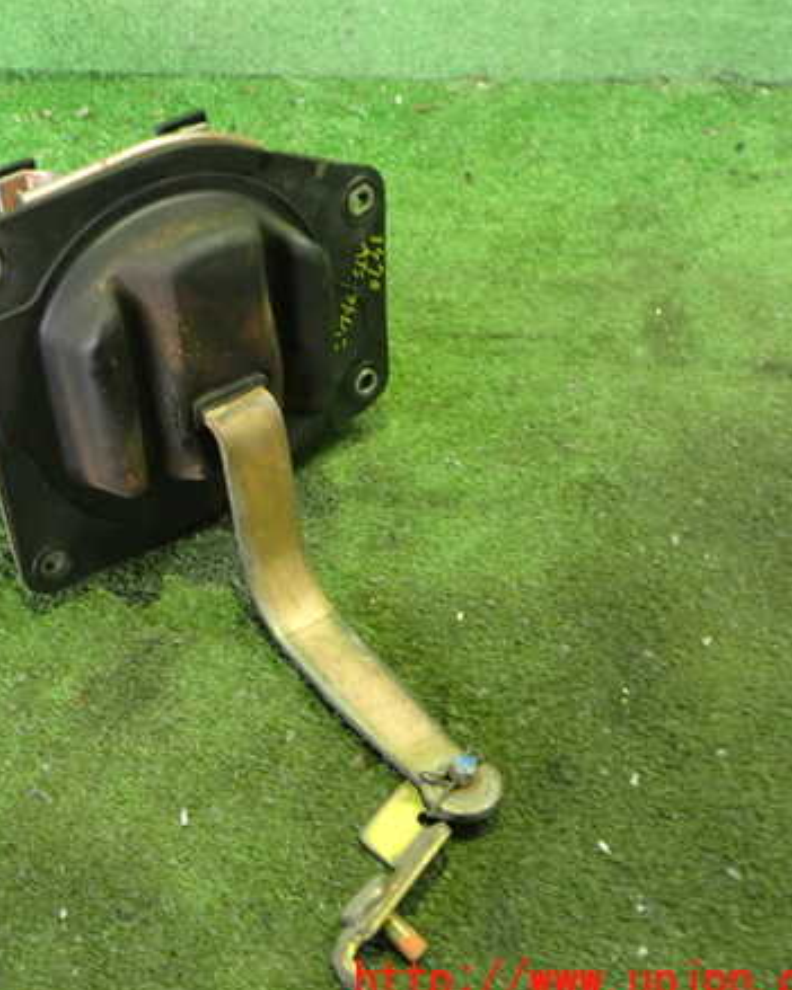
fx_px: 1172
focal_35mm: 40
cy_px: 503
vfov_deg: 45.8
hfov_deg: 36.4
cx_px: 187
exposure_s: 1/25
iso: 800
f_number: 2.3
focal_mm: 5.4
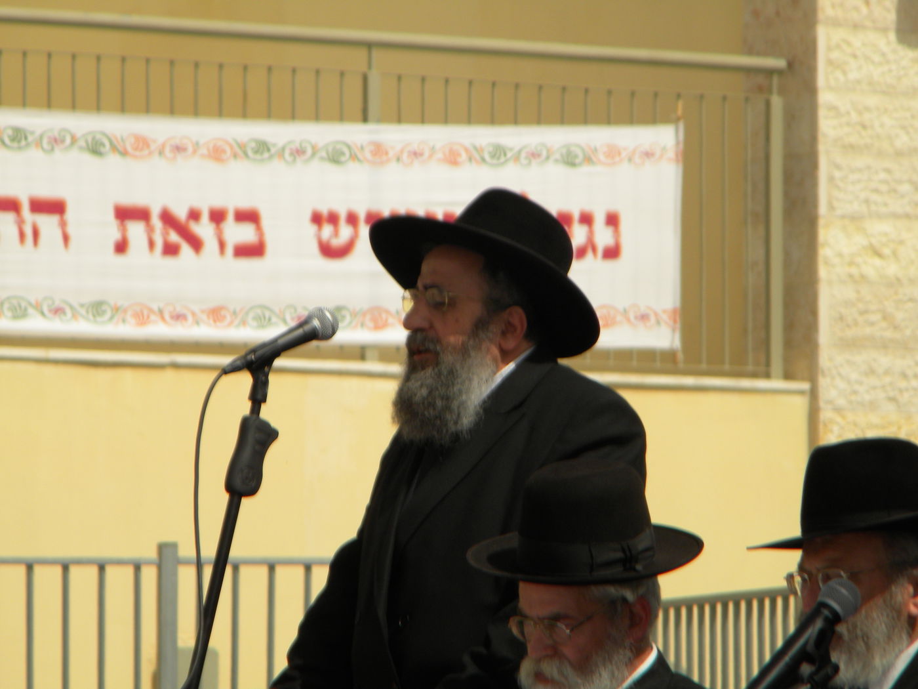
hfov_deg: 5.9
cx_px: 459
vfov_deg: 4.4
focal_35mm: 335
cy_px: 344
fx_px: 8884
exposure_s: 1/896
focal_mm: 60.7
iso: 80
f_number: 5.4
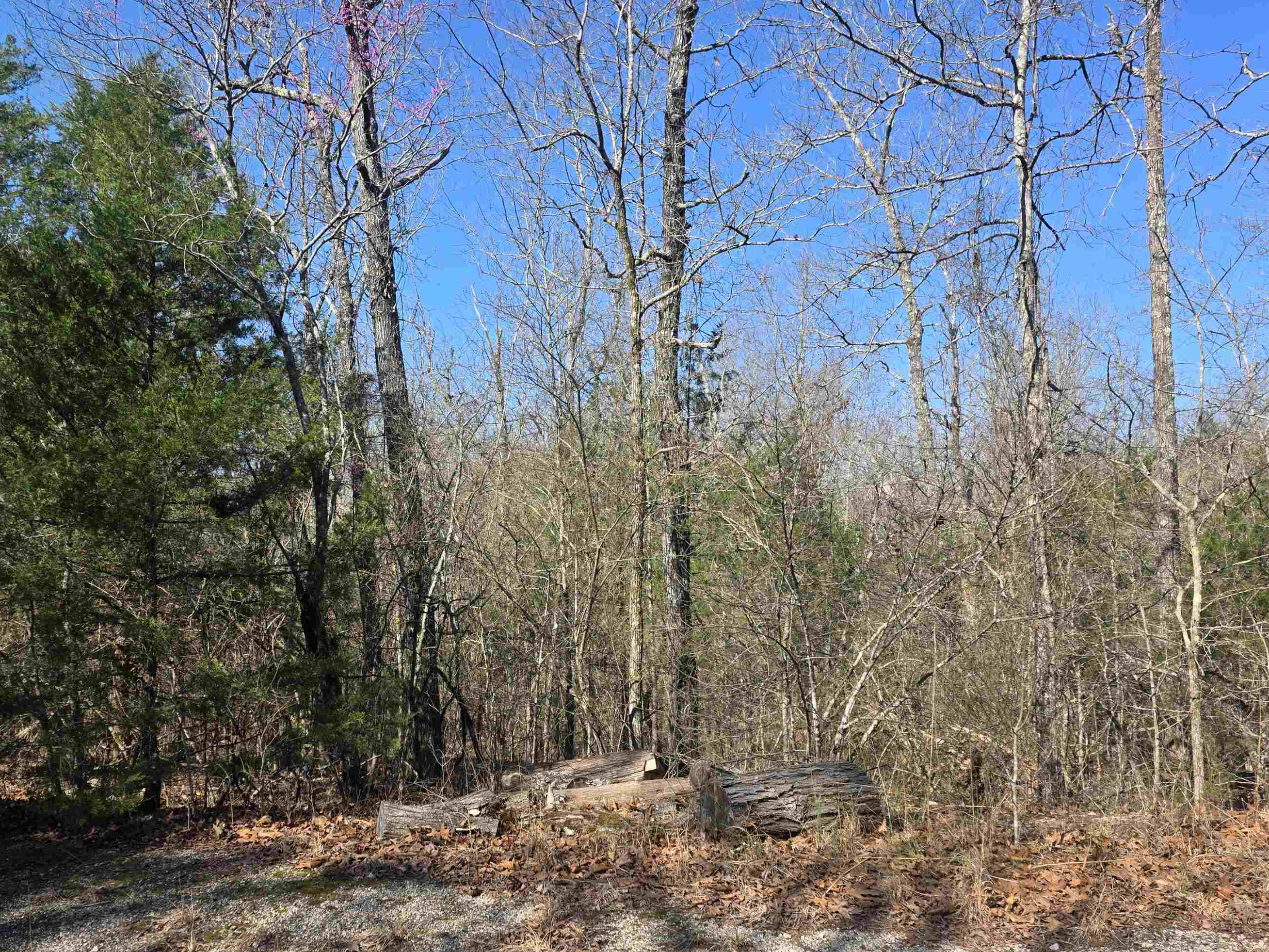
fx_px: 990
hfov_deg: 65.1
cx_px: 560
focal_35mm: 27
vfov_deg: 51.1
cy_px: 554
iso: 80
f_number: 1.7
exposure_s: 1/2359
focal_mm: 6.3
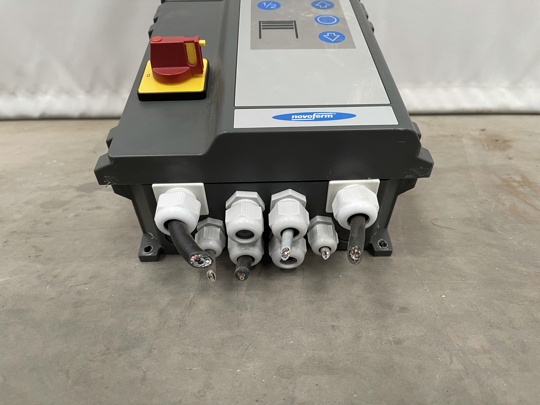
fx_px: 406
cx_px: 270
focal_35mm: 26
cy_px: 202
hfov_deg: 67.3
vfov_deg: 53.1
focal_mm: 5.1
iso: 125
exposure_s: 1/60
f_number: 1.6
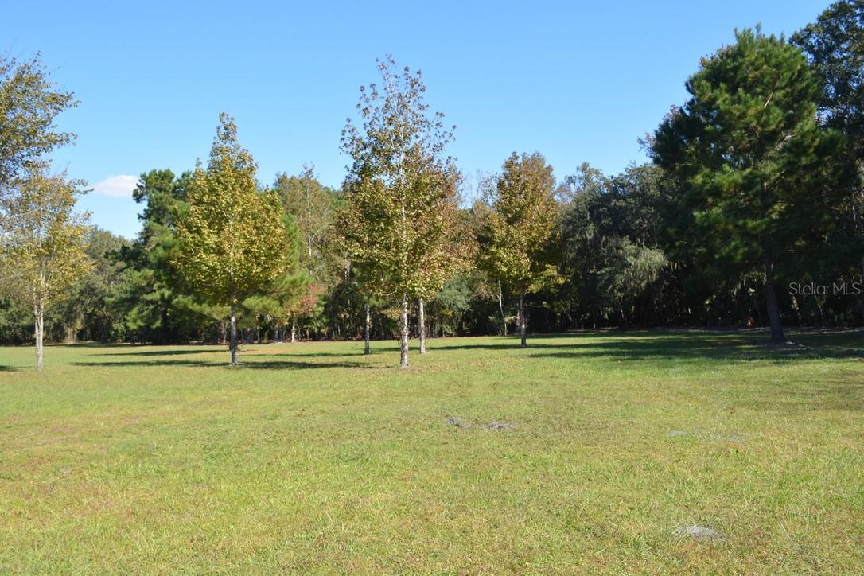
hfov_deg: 61.9
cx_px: 432
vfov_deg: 43.6
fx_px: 720
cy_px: 288
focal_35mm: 30
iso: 200
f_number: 8
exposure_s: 1/250
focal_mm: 20
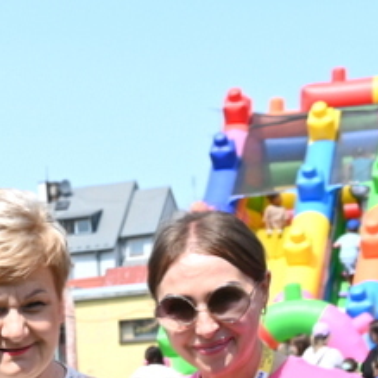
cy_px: 690
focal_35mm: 137
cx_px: -76
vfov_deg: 11.7
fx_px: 1697
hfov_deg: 12.4
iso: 100
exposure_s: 1/320
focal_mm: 29.5
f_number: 6.3
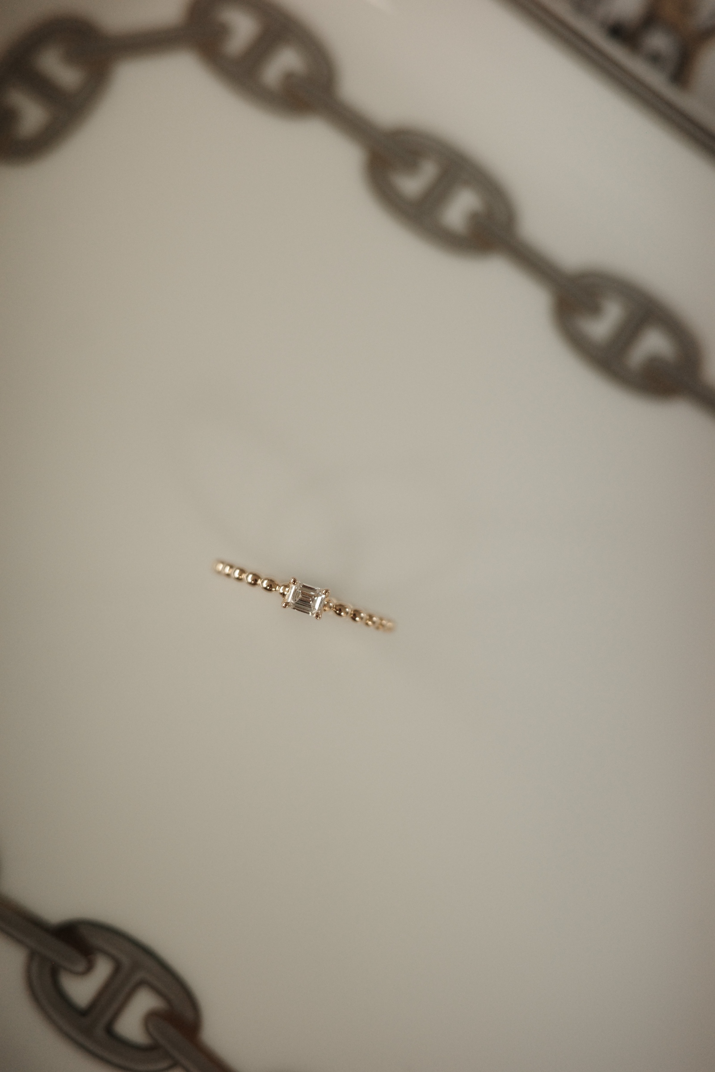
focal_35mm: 40
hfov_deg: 33.4
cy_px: 536
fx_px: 1192
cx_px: 358
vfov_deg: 48.5
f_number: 2.8
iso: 640
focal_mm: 26
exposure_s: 1/30
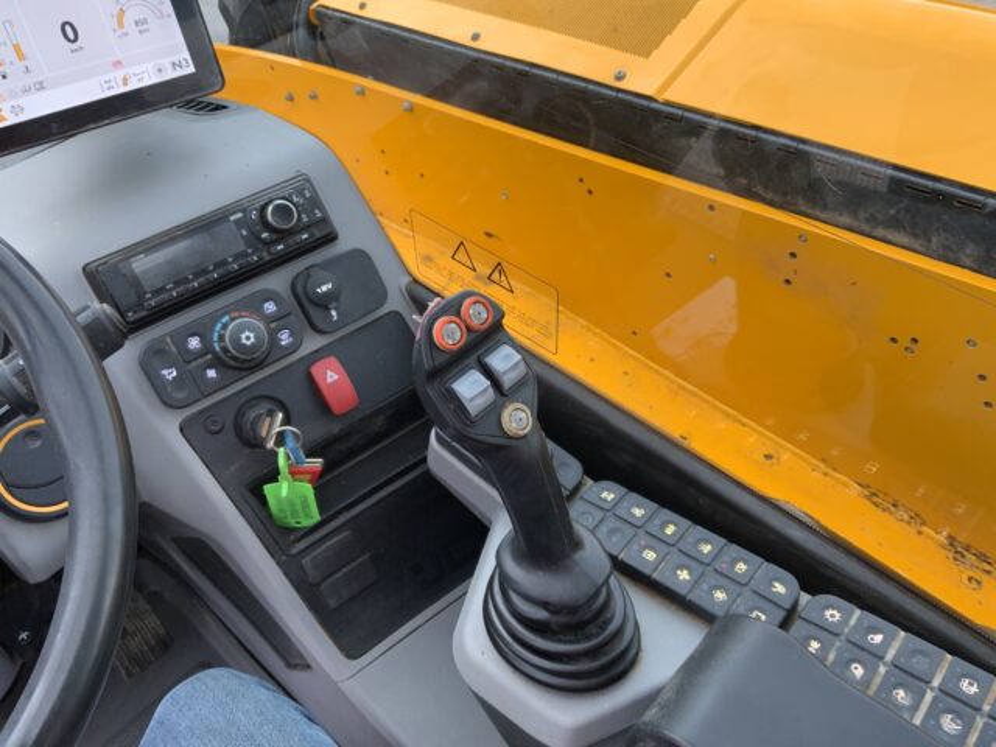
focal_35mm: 29
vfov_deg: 48.2
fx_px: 834
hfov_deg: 61.7
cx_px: 498
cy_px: 374
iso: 64
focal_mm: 3
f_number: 1.8
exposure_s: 1/106
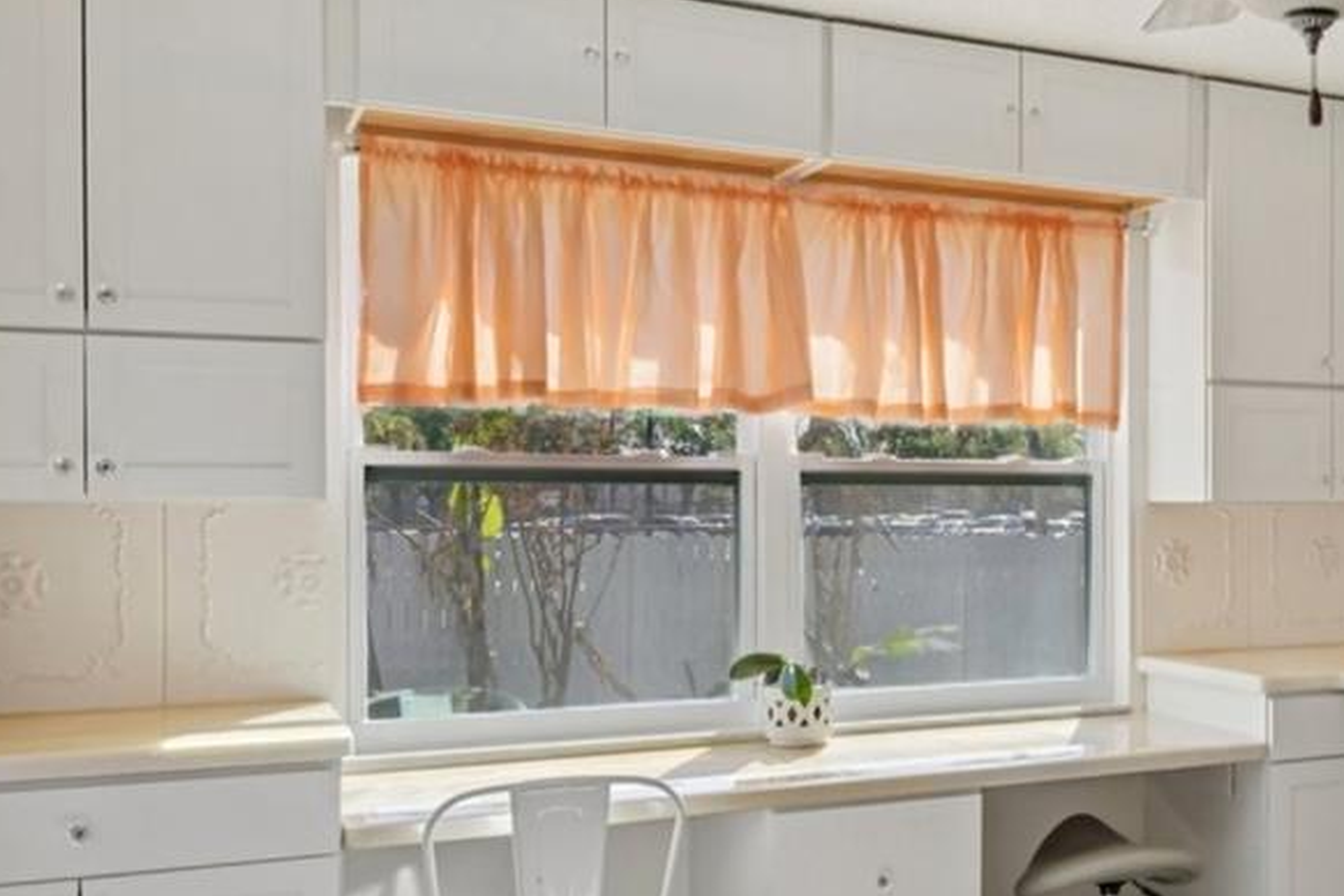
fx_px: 1643
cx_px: 1265
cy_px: 547
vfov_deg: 30.4
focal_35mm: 44
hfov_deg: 40.3
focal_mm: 16
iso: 400
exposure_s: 1/200
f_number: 8
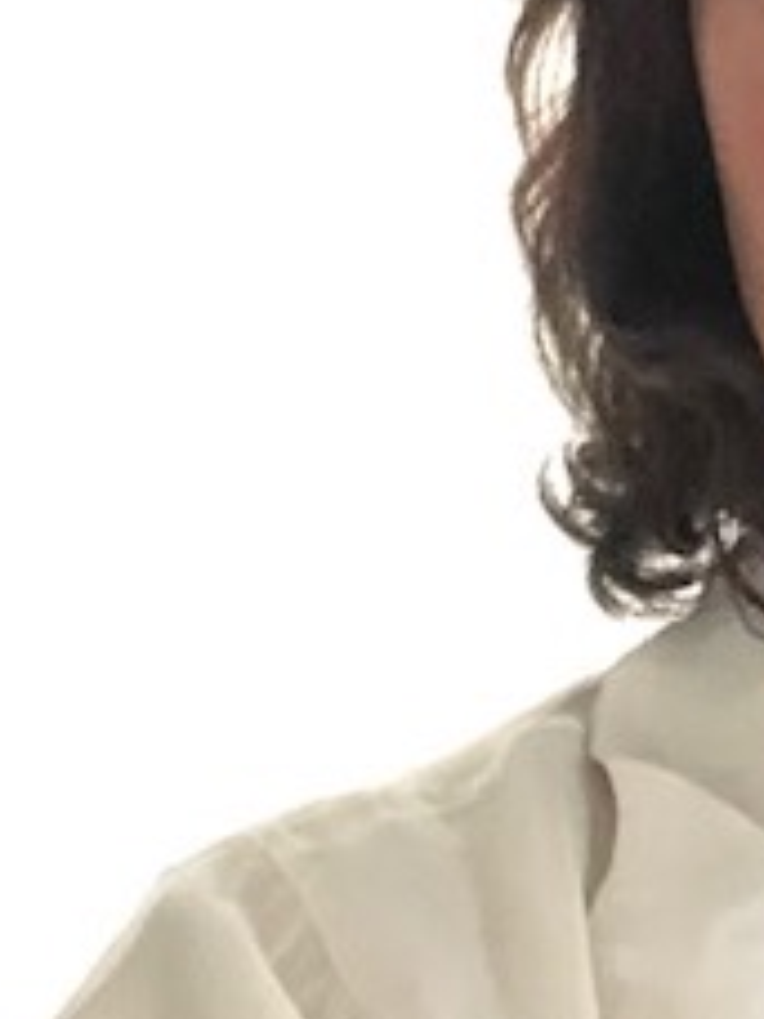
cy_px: 335
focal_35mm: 90
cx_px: 976
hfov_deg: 15.7
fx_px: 2648
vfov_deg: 21.7
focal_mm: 2.87
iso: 1000
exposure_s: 1/15
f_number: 2.2
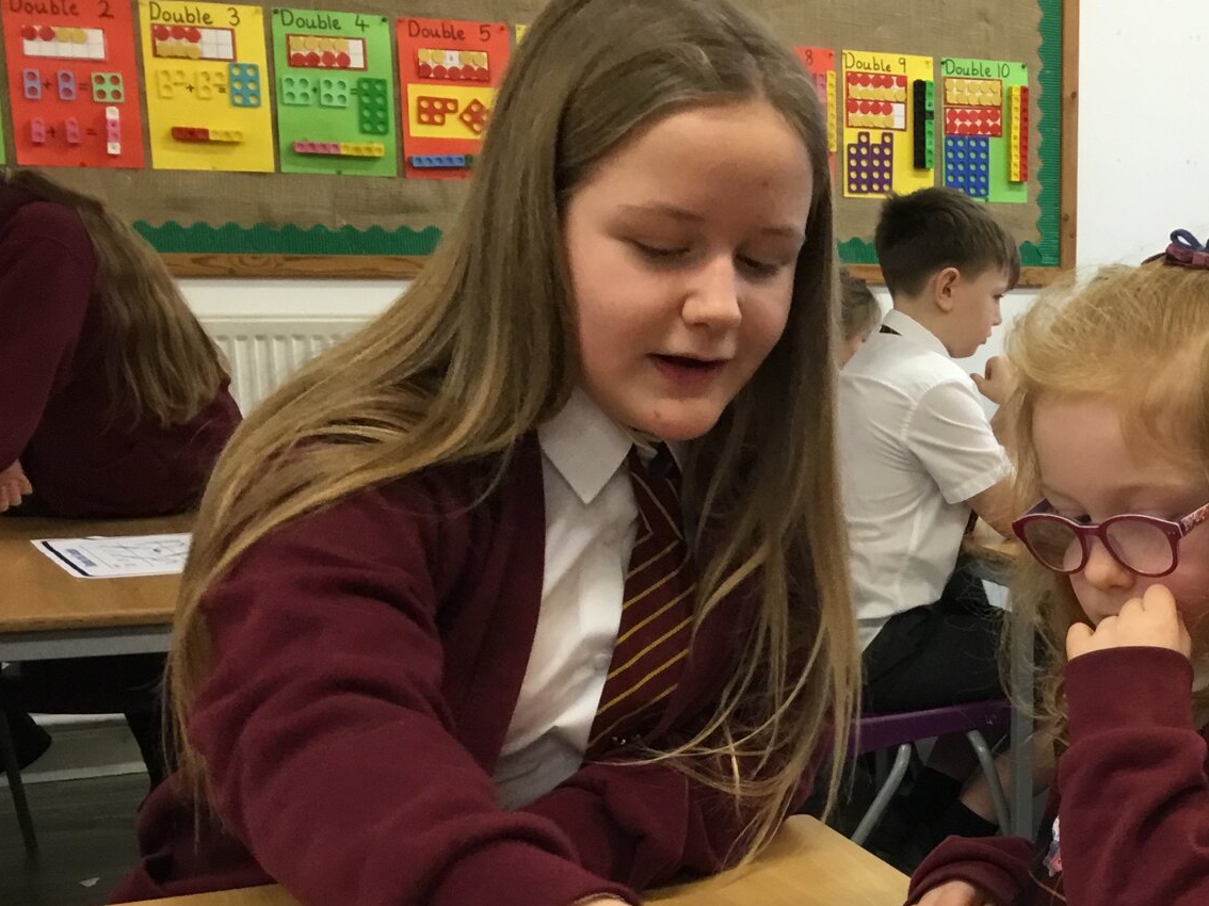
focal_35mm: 56
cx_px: 1079
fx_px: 1955
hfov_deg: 32.7
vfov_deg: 25.6
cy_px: 734
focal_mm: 3.3
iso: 125
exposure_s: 1/33
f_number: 2.4
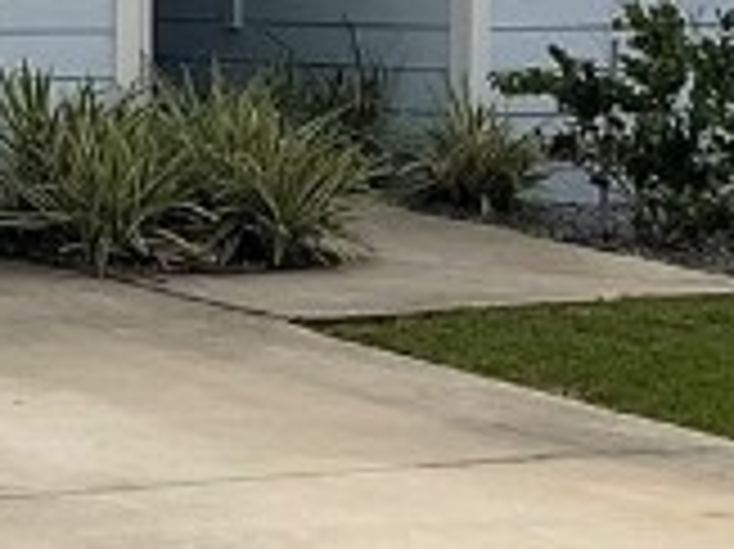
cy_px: 50
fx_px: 3856
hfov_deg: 10.7
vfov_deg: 8.1
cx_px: -59
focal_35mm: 182
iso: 16
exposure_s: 1/3125
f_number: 1.8
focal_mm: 3
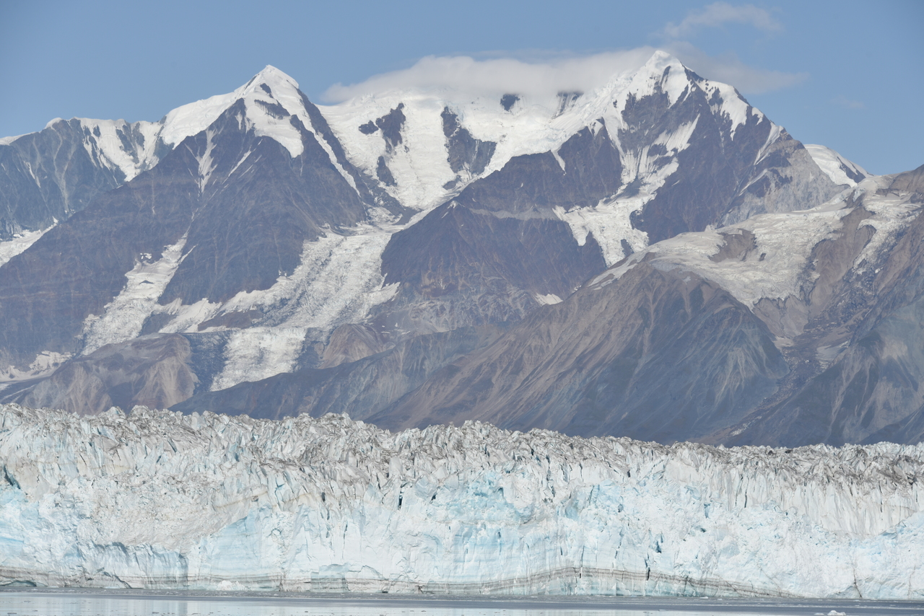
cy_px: 308
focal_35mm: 135
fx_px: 3466
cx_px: 462
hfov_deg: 15.2
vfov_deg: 10.2
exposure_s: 1/400
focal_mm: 135
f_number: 10
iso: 100
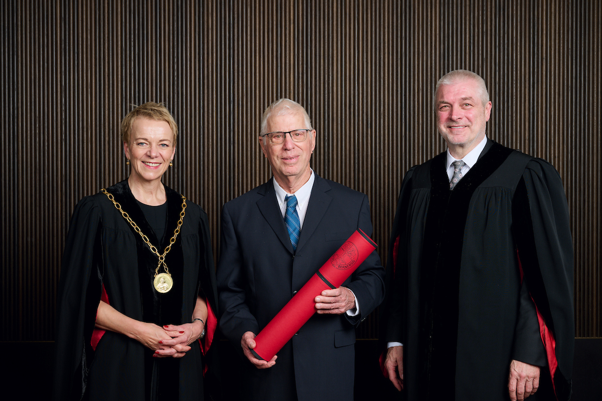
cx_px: 301
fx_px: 869
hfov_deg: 38.2
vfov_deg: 26.0
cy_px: 200
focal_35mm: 52
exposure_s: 1/200
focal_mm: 52
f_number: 8
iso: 100
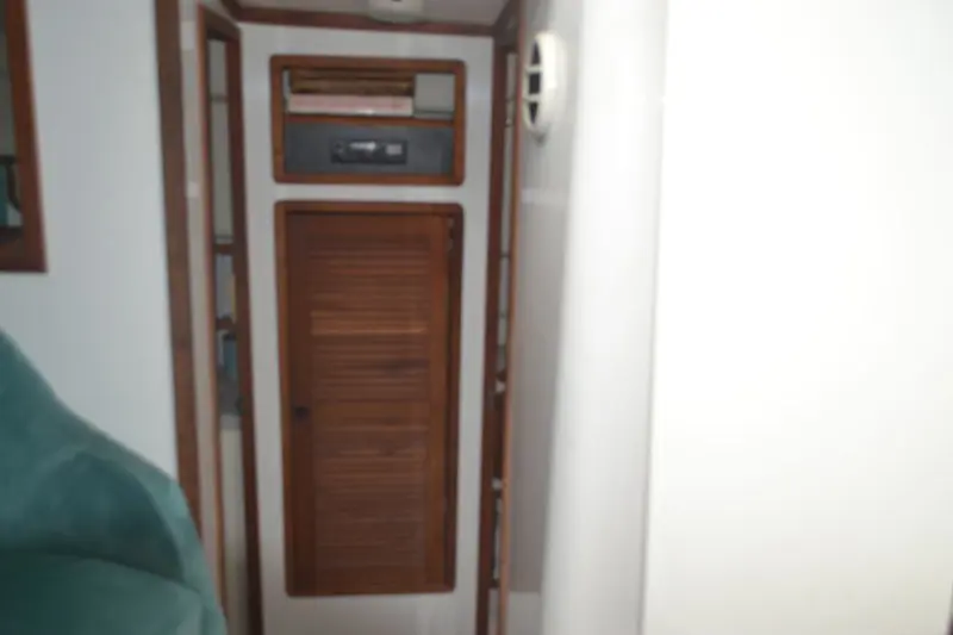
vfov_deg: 43.6
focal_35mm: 30
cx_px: 476
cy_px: 318
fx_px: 794
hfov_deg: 61.9
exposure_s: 1/160
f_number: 4
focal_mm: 20
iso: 100
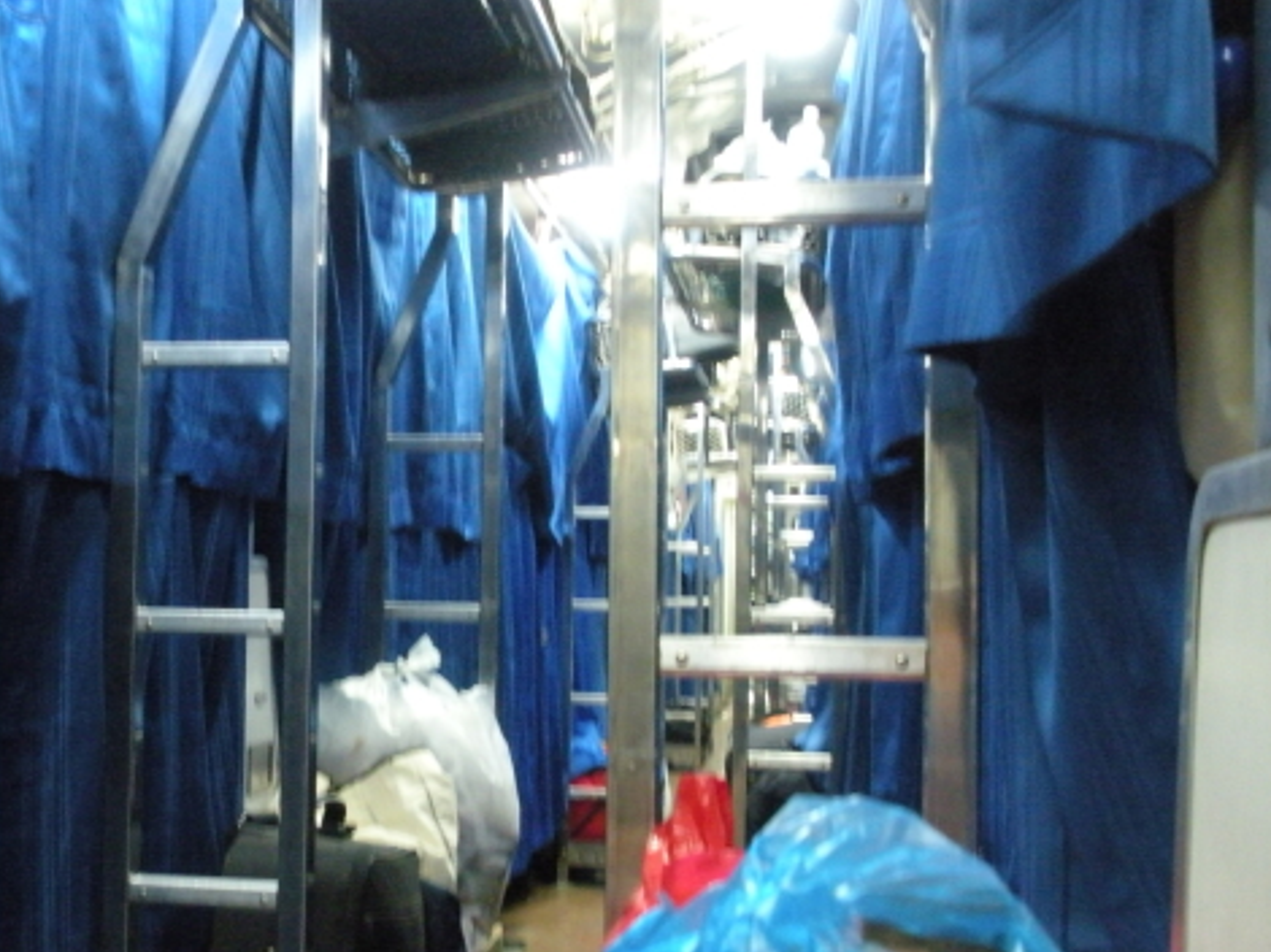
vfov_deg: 31.4
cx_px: 484
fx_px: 1688
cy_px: 549
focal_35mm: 46
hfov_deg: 41.0
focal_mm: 6.3
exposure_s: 1/2.7
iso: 800
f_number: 3.5
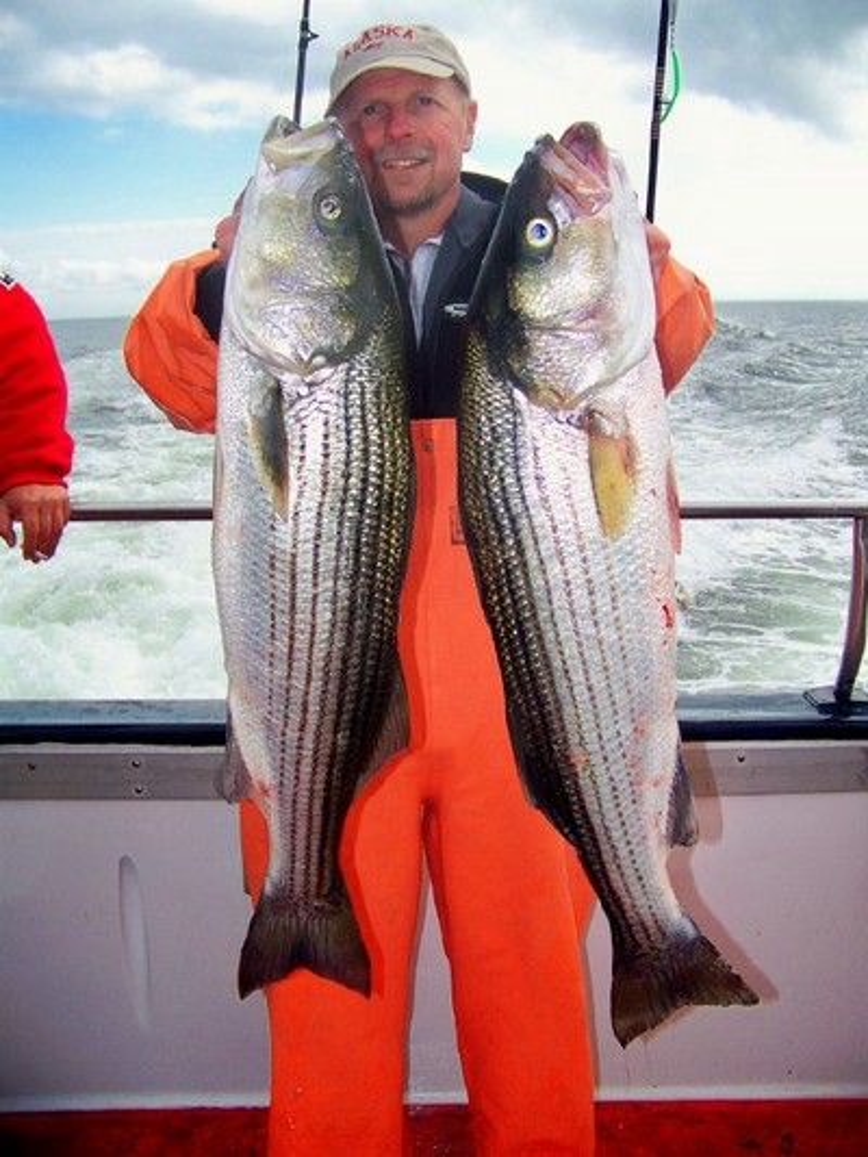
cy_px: 578
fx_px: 1203
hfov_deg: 39.7
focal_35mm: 36
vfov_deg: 51.3
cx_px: 434
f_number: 2.8
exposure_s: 1/640
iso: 64
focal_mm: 5.85
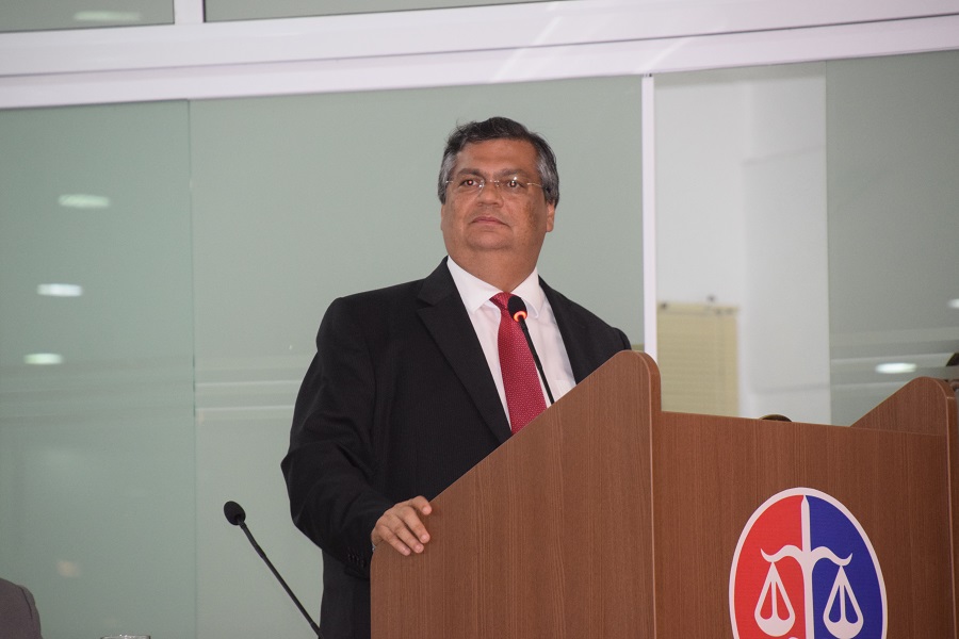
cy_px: 320
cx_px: 480
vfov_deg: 4.6
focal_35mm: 300
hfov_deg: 6.9
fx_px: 7991
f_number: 6.3
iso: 2800
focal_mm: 200
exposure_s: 1/60
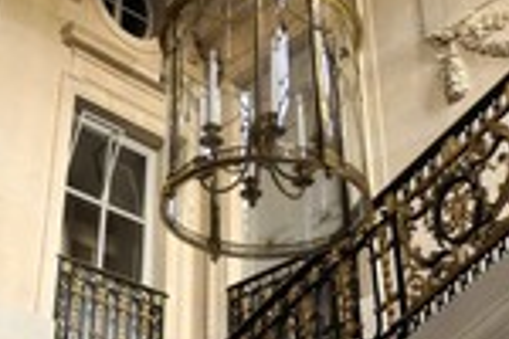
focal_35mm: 67
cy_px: 170
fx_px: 947
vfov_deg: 20.3
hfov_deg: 30.1
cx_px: 248
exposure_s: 1/40
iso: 800
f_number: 2.8
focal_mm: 24
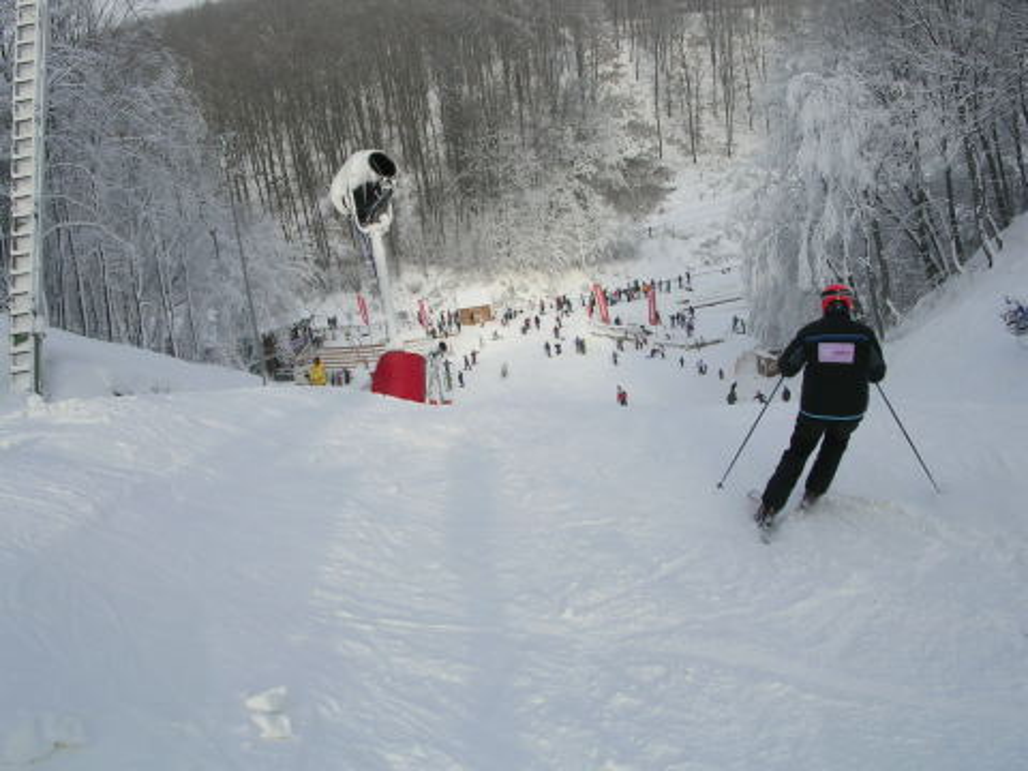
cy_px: 386
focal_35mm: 38
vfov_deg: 37.7
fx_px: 1128
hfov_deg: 49.0
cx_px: 514
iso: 50
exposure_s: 1/210
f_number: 5.6
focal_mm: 5.8
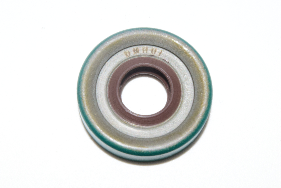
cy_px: 94
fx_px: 644
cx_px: 140
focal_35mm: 82
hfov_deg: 24.6
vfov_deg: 16.6
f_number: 36
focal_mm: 55
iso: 1600
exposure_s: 1/60
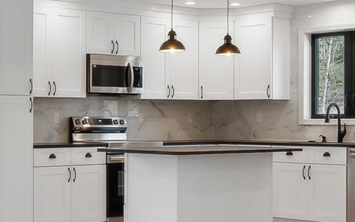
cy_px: 135
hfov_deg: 22.8
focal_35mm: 89
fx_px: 861
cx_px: 43
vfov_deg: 14.7
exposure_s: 1/20
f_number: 7.1
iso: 320
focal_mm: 16
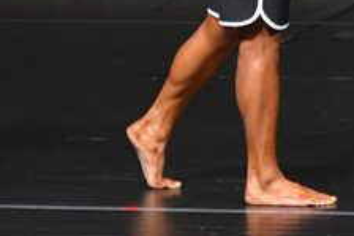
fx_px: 10219
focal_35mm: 1040
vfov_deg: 1.3
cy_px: -93
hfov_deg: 2.0
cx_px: -34
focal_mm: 200
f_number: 5.6
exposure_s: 1/400
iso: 4000
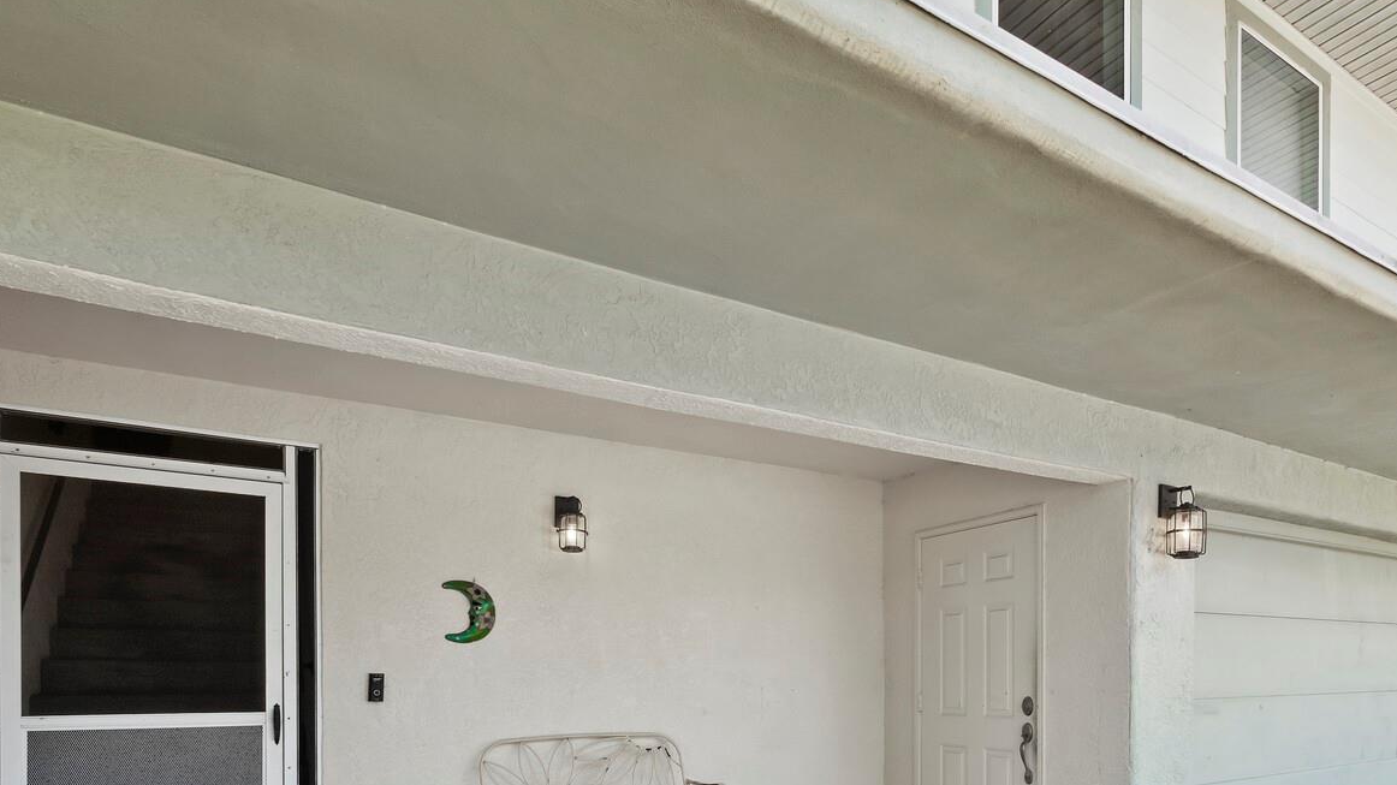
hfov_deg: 83.1
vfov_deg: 48.6
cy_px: 688
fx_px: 778
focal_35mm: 21
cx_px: 818
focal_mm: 7
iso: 400
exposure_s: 1/15
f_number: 10
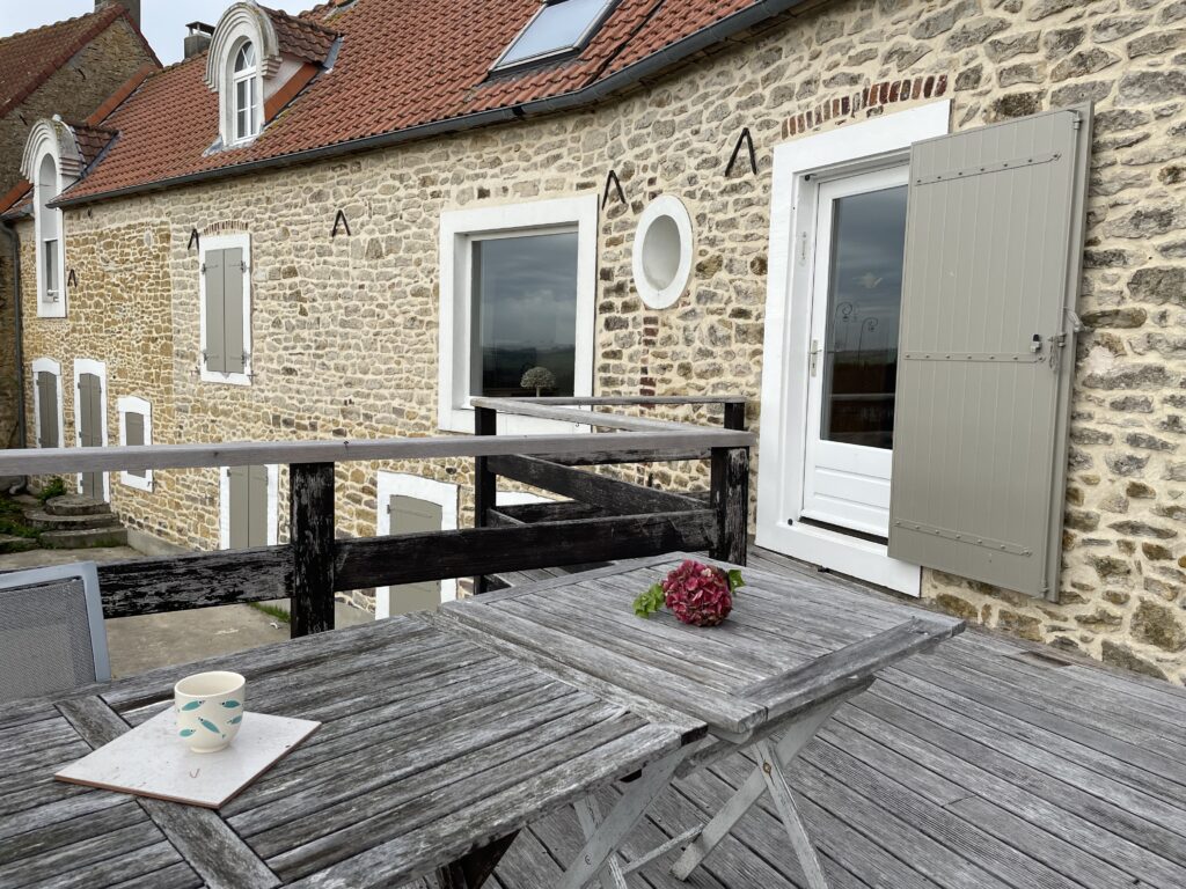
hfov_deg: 67.3
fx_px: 891
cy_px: 444
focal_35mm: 26
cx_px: 593
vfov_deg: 53.1
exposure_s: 1/1795
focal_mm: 4.2
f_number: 1.6
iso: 32
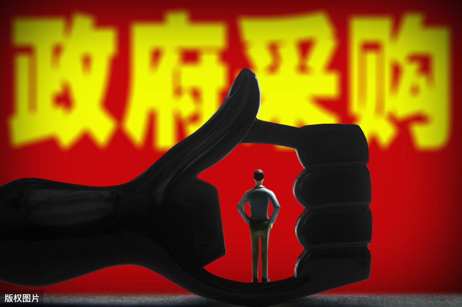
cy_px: 154
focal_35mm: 75
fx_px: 961
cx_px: 231
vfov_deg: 18.1
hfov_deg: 27.0
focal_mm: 50
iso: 640
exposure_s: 1/100
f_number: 9
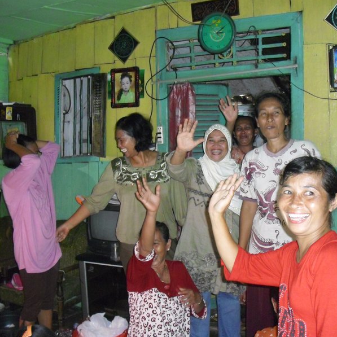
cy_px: 168
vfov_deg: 37.6
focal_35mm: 45
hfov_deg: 37.5
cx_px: 189
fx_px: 496
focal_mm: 6.2
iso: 400
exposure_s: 1/60
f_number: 2.8
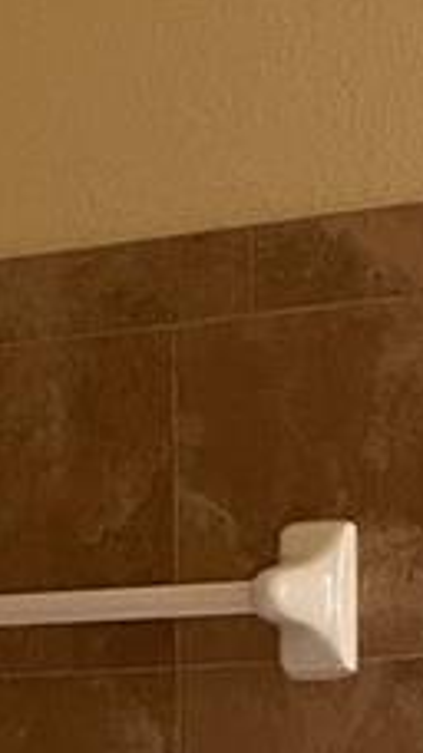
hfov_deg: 8.1
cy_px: 1054
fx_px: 2975
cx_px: 264
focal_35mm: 149
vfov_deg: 13.7
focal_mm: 4.2
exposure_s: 1/60
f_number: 1.6
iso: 250
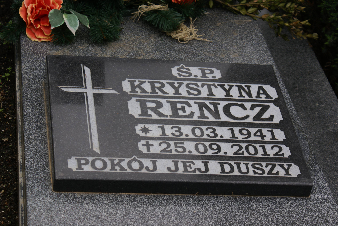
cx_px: 169
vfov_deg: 13.1
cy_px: 113
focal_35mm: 105
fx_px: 987
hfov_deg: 19.4
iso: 100
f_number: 7.1
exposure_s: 1/125
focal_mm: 70
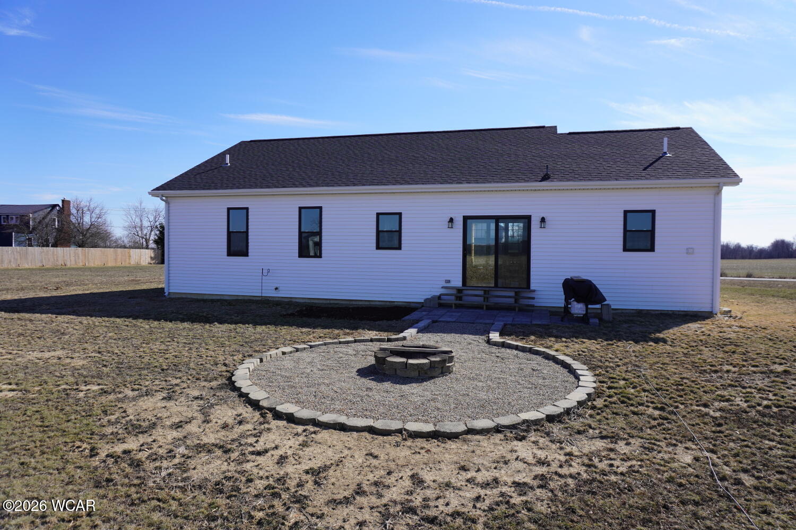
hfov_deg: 73.7
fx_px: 531
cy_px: 265
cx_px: 398
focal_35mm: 24
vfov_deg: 53.1
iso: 100
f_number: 5
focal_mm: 16
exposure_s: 1/800
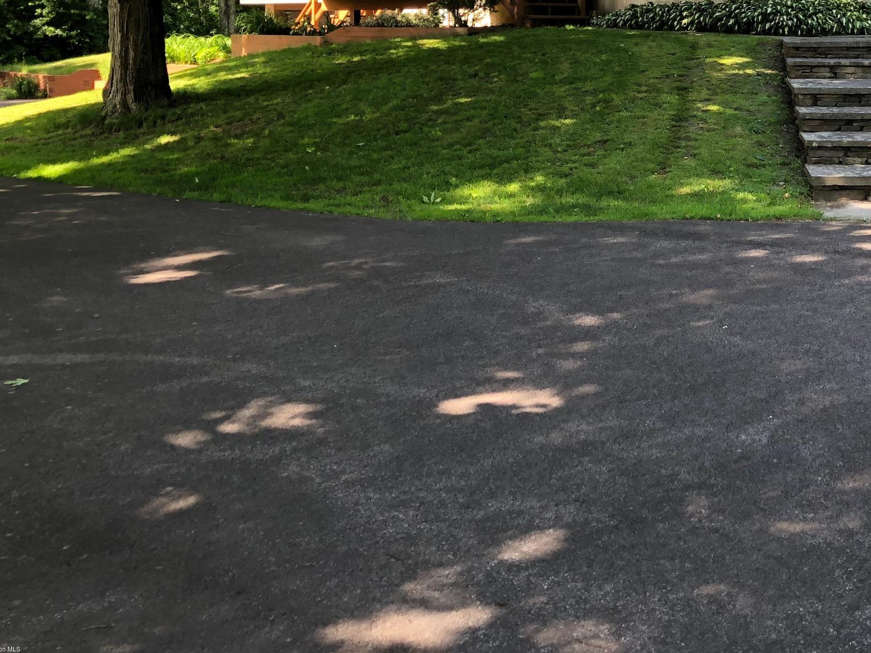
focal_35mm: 50
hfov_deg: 36.8
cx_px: 702
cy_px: 103
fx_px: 1258
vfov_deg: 28.3
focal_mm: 3.99
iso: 40
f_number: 1.8
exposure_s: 1/120
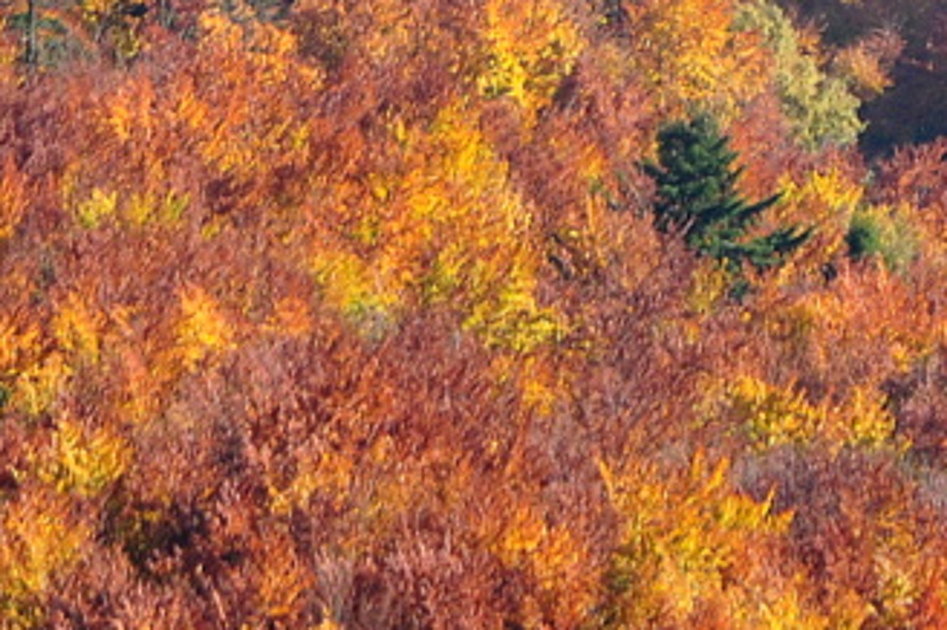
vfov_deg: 2.4
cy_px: -432
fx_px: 15158
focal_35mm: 577
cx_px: 1109
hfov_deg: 3.6
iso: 400
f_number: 5.6
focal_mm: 105
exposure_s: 1/500
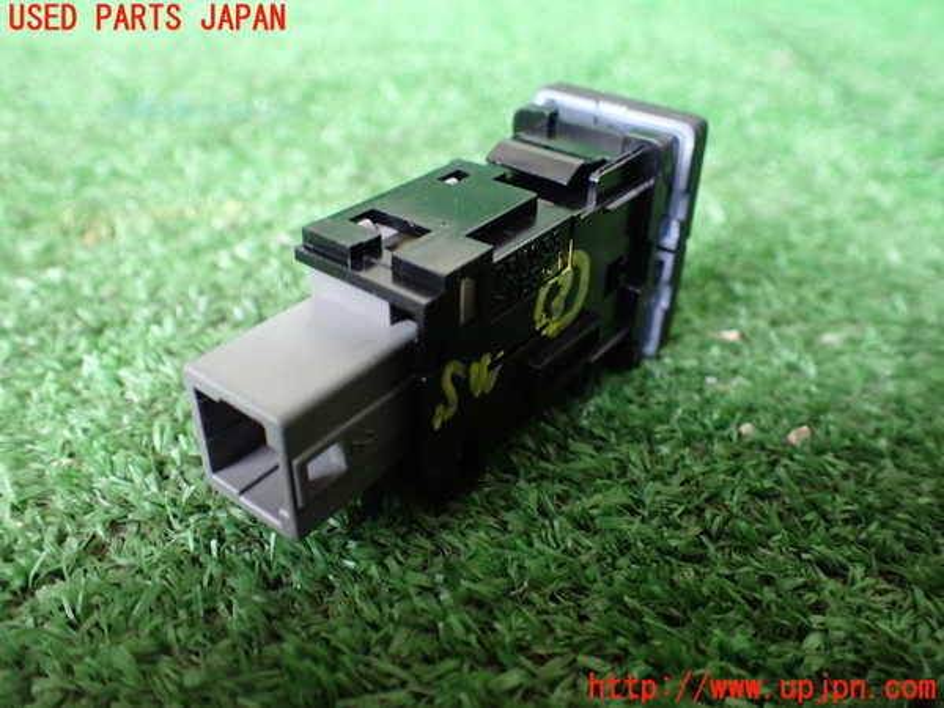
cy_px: 354
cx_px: 472
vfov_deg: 46.8
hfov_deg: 60.0
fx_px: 818
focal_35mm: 30
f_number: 2.3
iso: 800
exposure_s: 1/50
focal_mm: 5.4
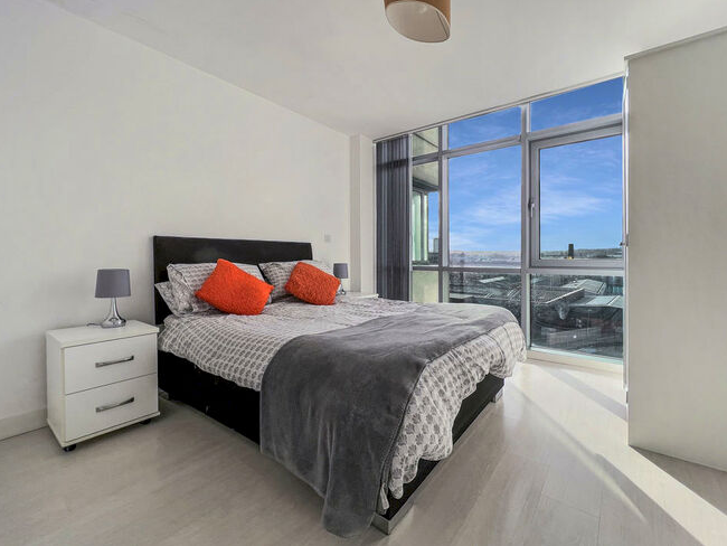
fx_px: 294
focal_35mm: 14
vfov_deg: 85.6
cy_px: 256
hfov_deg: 101.9
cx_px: 387
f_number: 1.8
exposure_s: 1/881
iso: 32
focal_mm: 1.57
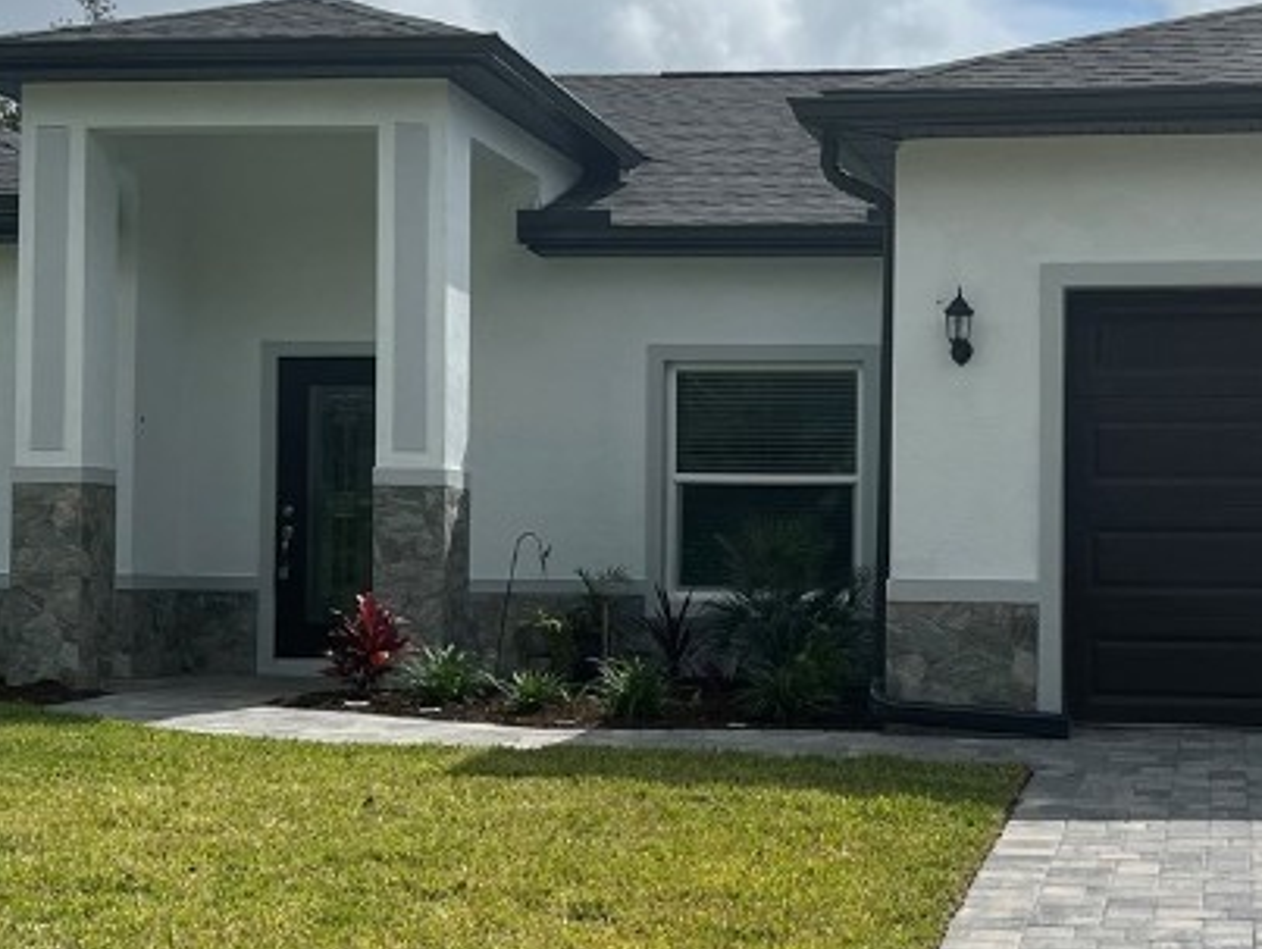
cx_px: 949
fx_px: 2408
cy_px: 514
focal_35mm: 66
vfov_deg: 22.3
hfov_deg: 28.9
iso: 50
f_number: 1.5
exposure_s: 1/9434
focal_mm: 5.7
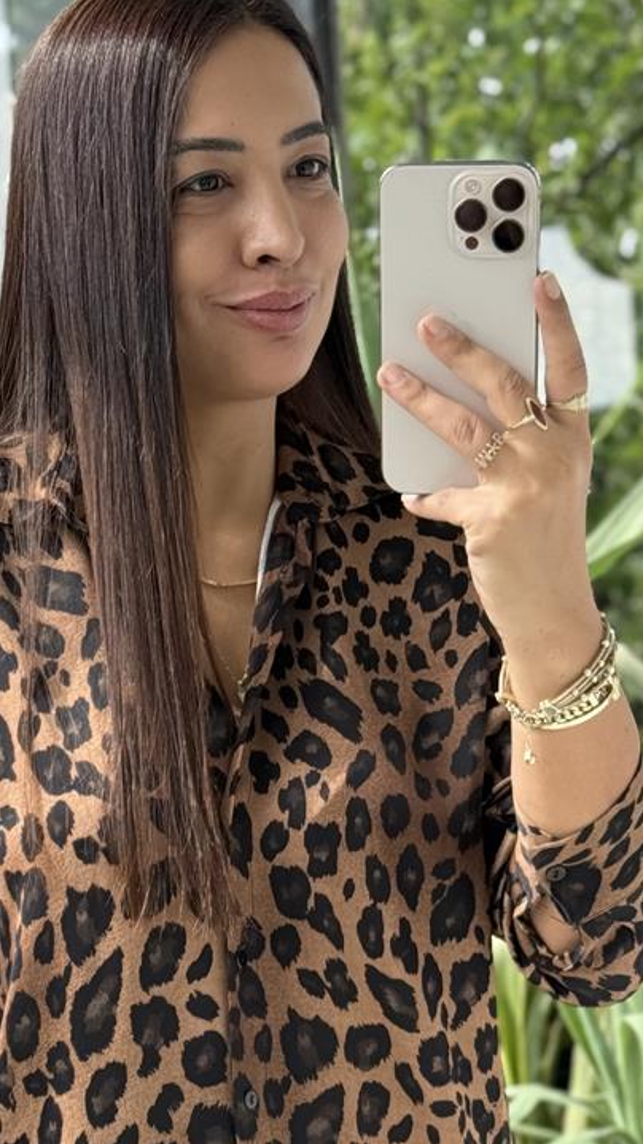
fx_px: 2943
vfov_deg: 21.7
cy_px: 906
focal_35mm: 97
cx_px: 185
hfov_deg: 12.4
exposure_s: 1/245
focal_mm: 6.76
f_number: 1.78
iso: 100
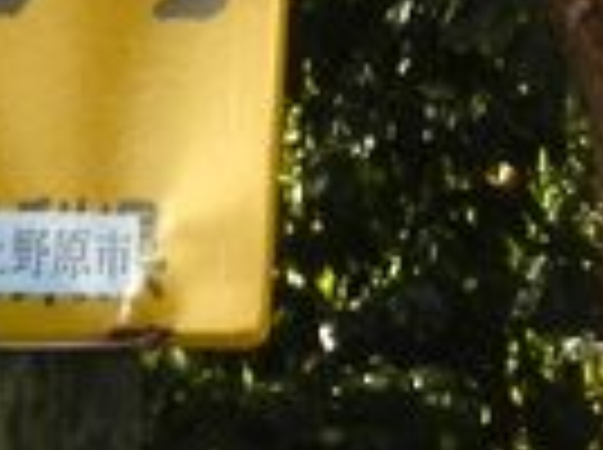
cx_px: -747
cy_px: -140
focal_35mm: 634
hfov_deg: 3.1
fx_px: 11024
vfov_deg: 2.3
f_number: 5
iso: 100
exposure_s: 1/160
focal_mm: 19
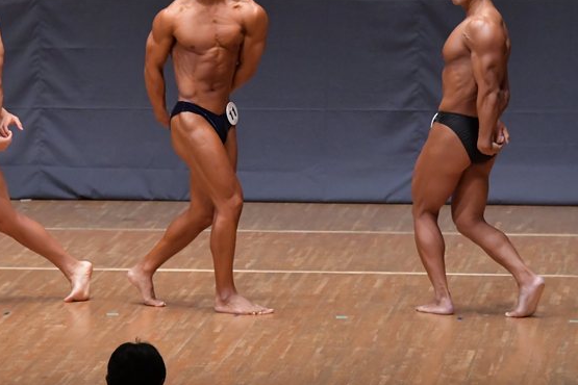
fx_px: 5041
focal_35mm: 314
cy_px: 140
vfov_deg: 4.4
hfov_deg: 6.6
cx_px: 248
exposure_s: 1/400
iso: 6400
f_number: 5.6
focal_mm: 150
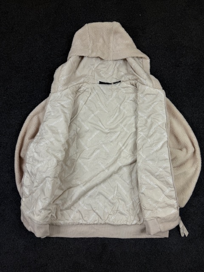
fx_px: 189
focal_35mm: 24
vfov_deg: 71.6
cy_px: 136
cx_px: 102
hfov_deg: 56.8
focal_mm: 6.76
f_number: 1.78
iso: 64
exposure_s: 1/212
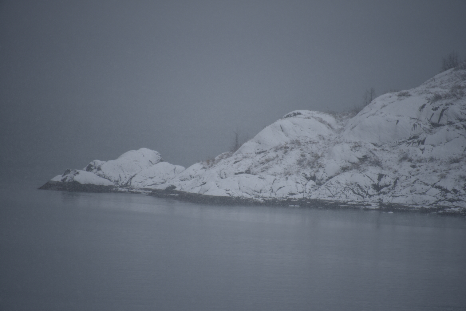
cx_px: 233
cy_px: 156
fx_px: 3884
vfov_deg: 4.6
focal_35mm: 300
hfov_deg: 6.9
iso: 220
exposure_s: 1/640
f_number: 5.6
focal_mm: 300
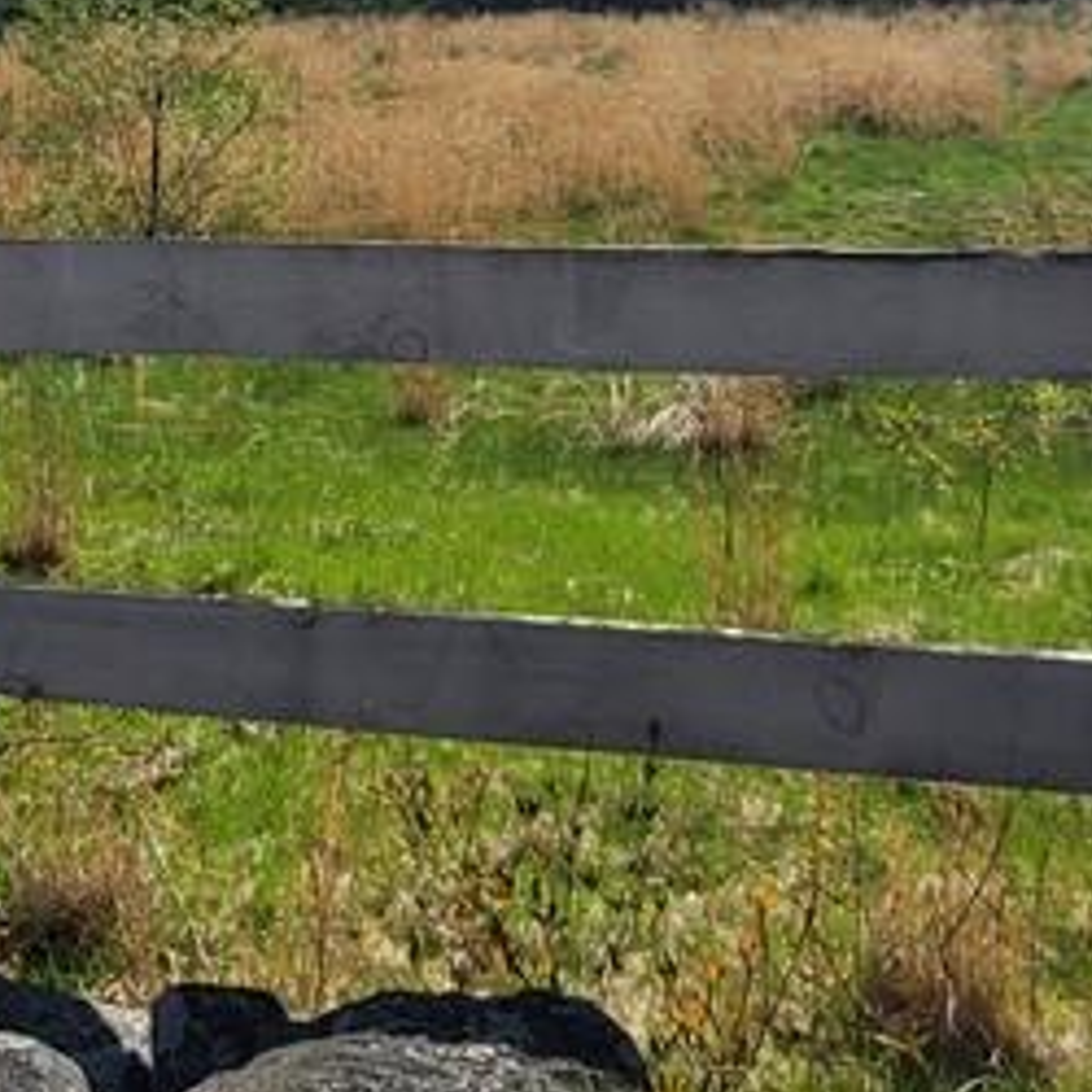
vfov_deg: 31.5
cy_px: -140
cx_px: 218
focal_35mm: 47
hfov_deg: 34.9
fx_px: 1677
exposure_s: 1/3168
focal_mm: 2.2
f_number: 2.2
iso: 50
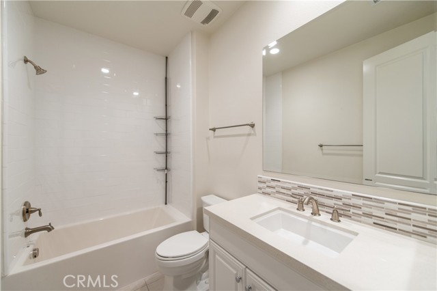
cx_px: 218
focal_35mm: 14
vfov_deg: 81.1
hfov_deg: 104.3
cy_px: 146
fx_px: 170
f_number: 2.8
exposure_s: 1/200
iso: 400
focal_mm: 14
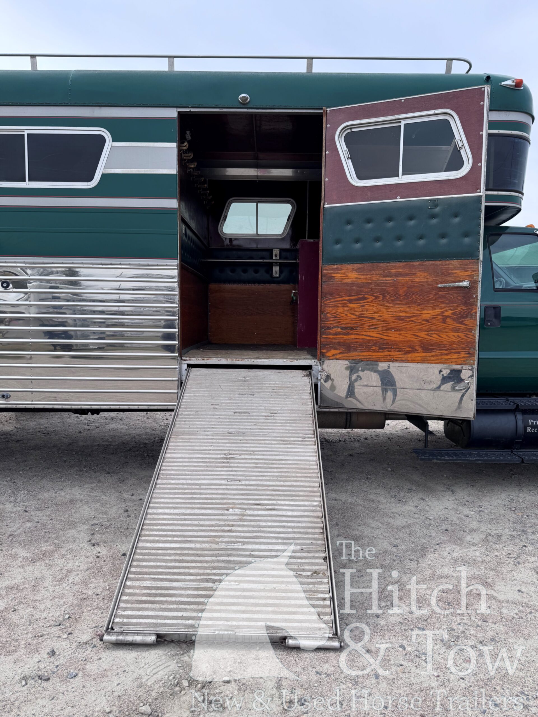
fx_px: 497
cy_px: 358
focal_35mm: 24
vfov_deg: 71.6
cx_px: 269
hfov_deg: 56.8
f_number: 1.78
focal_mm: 6.76
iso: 80
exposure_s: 1/2506
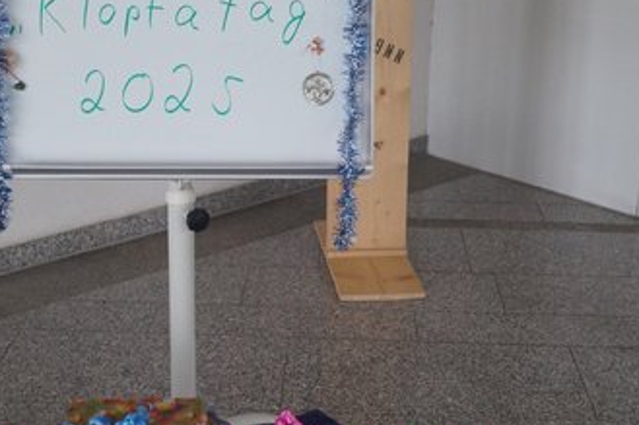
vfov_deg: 31.8
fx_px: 745
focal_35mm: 42
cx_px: 223
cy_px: 253
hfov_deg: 45.8
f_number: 4
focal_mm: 20
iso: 1600
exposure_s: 1/160
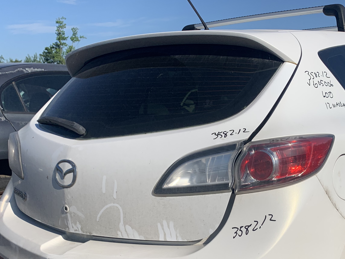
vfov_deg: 30.8
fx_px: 458
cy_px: 202
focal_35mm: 46
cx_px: 232
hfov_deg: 40.7
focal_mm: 4.25
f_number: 1.8
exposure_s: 1/5128
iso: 25
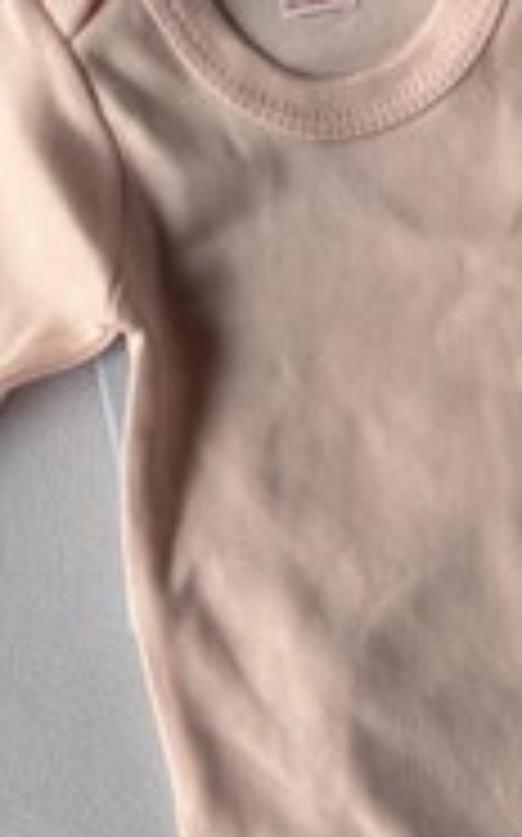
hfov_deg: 17.7
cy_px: 223
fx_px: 1664
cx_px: 392
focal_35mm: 73
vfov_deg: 27.9
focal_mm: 6.76
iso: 80
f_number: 1.78
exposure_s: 1/802
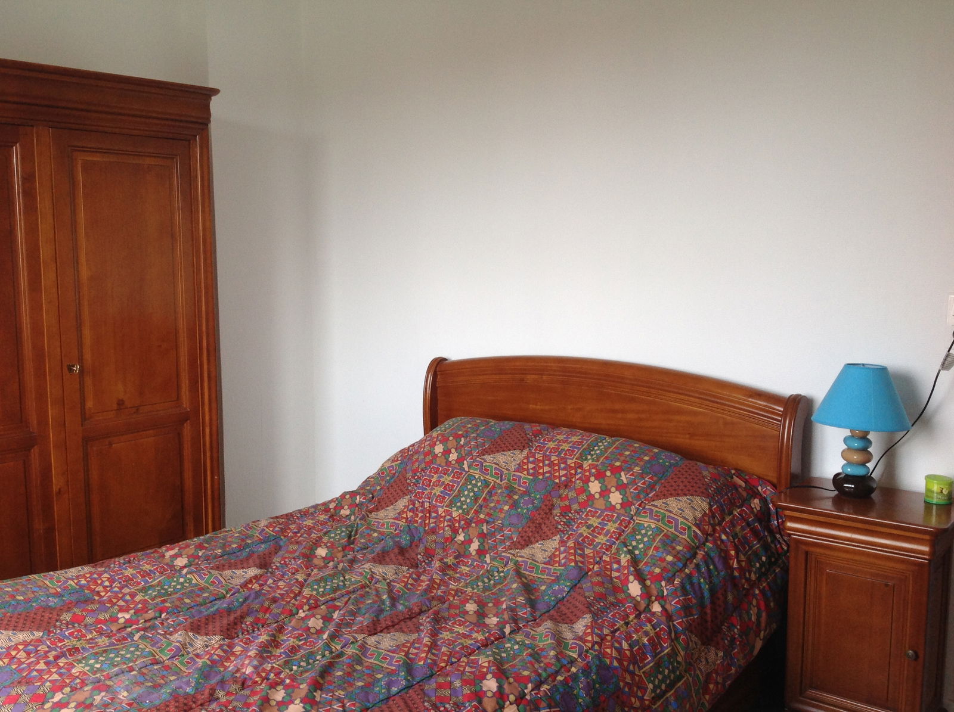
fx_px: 963
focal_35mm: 35
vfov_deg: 40.6
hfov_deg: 52.7
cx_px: 477
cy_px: 356
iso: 80
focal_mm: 4.28
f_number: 2.4
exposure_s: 1/120
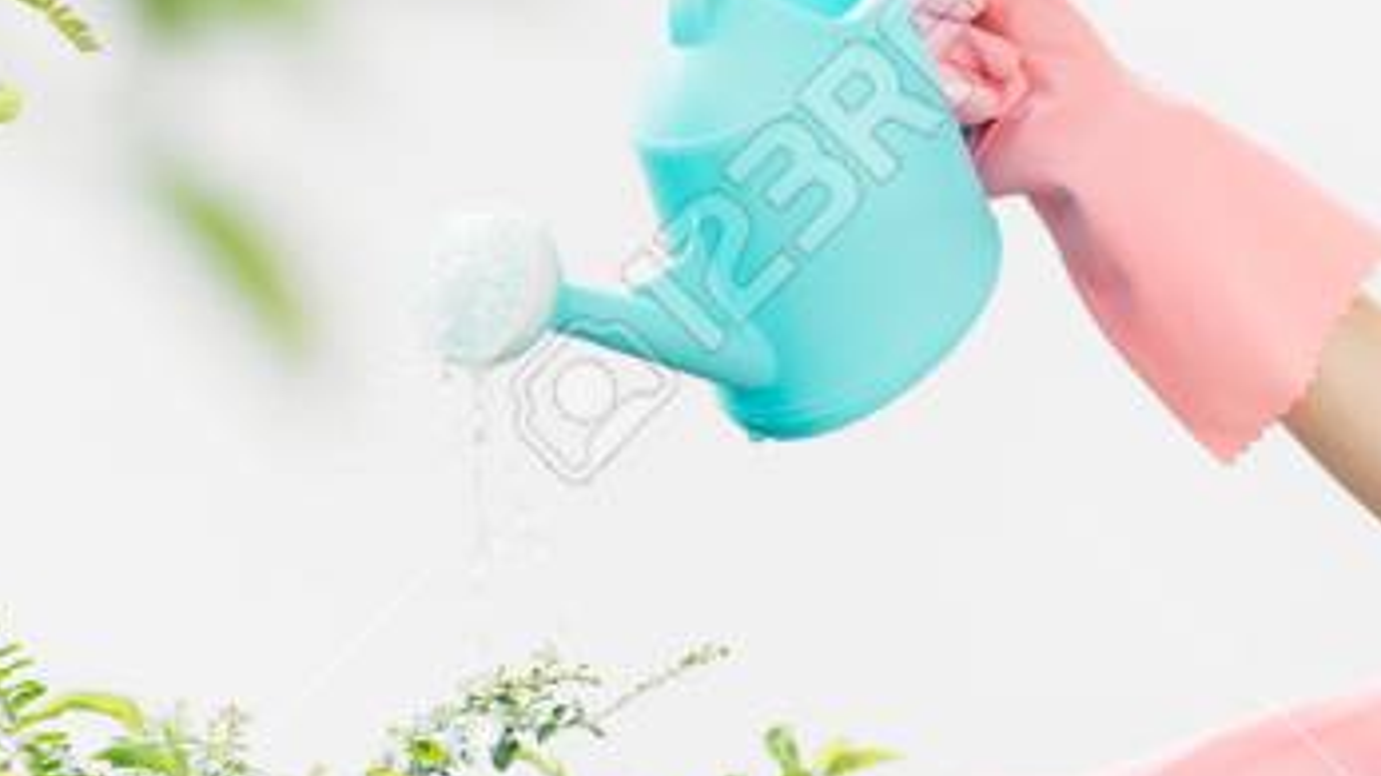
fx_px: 7176
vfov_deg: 6.2
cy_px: 66
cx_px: 1488
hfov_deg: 10.9
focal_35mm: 196
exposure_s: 1/200
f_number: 3.2
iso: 200
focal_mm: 50
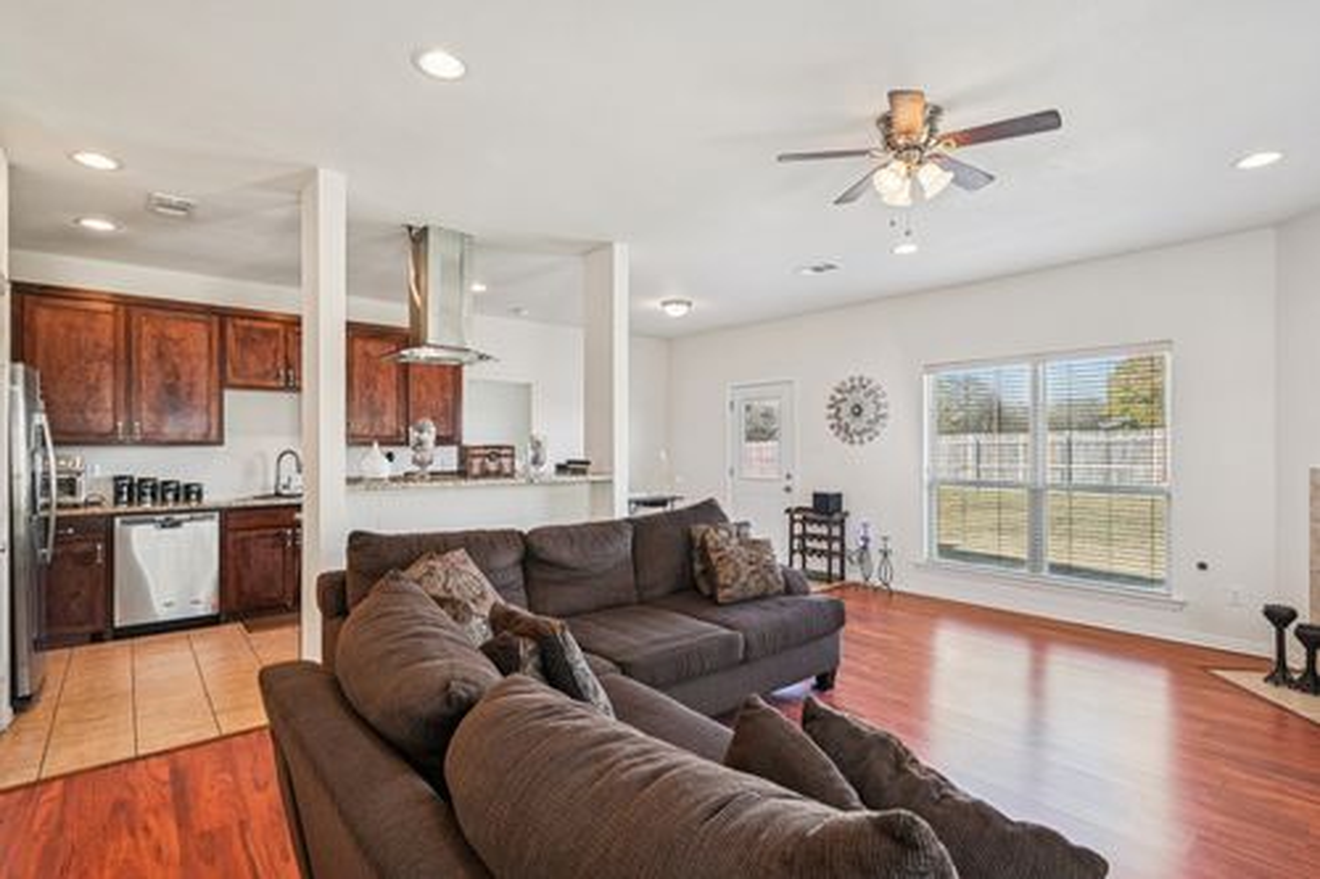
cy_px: 440
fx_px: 641
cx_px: 660
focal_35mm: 18
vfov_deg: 68.8
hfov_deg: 91.6
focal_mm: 17.5
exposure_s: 1/40
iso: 400
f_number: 8
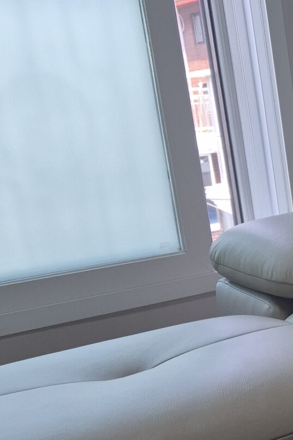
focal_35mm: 76
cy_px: 325
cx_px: 498
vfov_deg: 26.3
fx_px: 928
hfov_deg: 15.8
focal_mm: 5.4
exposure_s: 1/180
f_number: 1.8
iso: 40
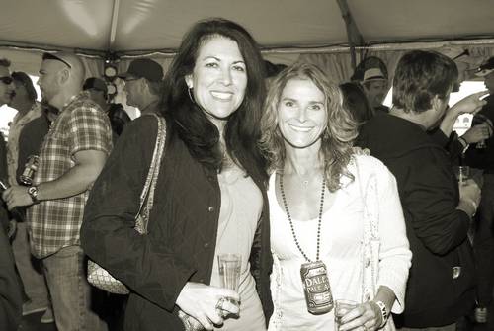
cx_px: 247
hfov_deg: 53.1
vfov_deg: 37.0
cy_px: 166
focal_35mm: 36
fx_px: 495
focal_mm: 24
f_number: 8
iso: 400
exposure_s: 1/60
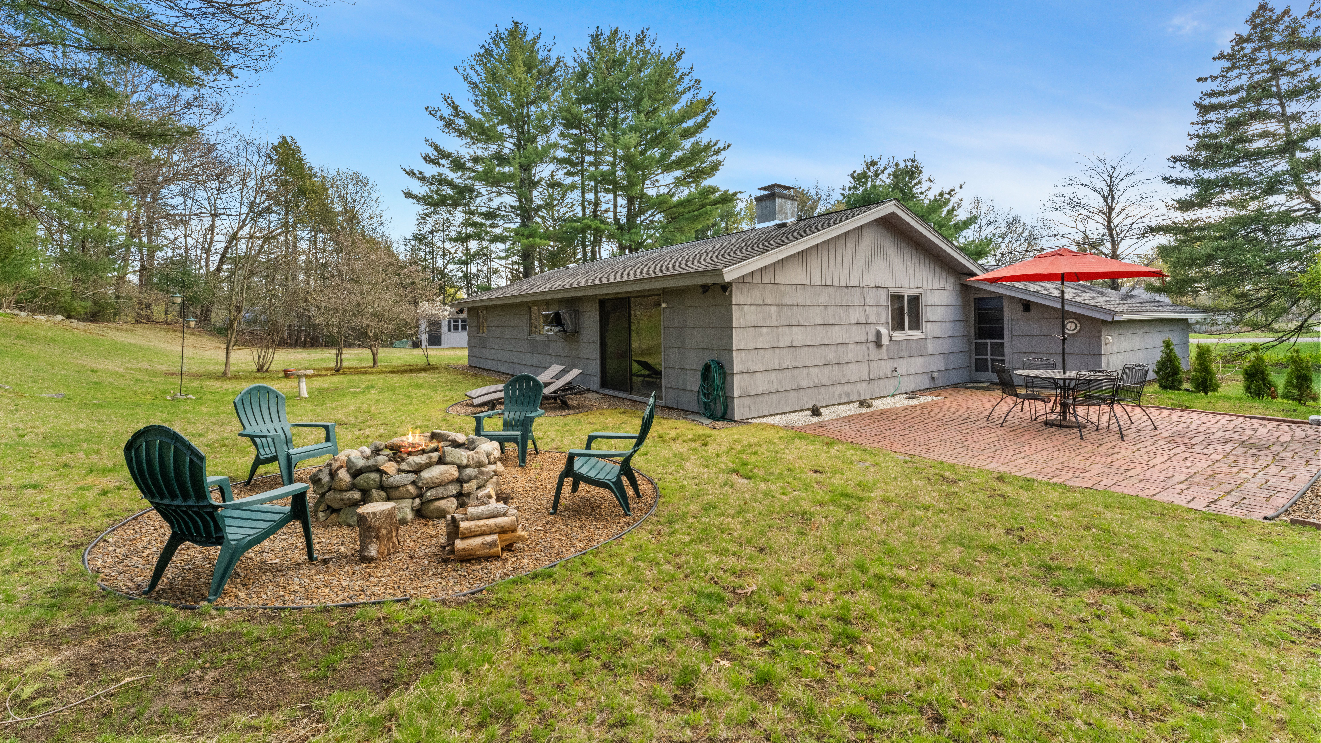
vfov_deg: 70.1
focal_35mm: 15
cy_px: 317
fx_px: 525
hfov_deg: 103.0
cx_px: 647
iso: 2500
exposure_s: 1/80
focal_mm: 14
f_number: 13
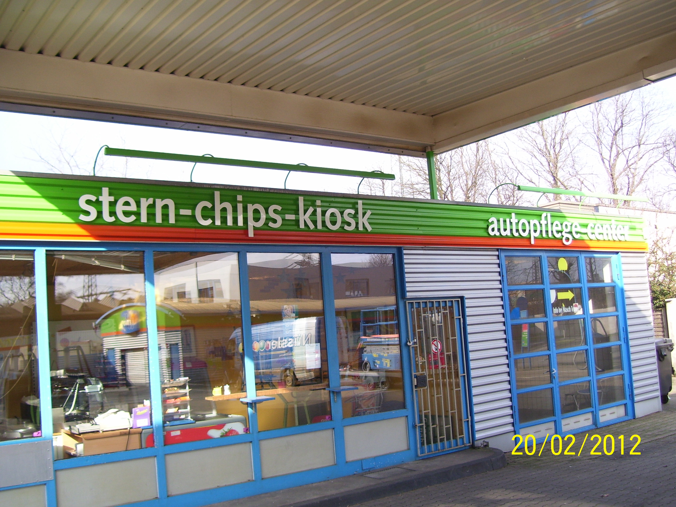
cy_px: 254
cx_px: 338
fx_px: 723
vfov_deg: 38.7
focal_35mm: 37
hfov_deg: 50.1
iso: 80
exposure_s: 1/350
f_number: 2.7
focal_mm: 6
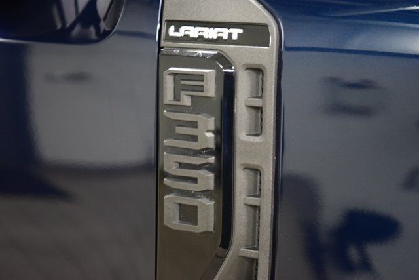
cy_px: 140
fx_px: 978
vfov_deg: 16.3
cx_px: 210
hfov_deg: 24.2
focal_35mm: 84
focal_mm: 56
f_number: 2.8
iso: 1600
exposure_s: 1/30
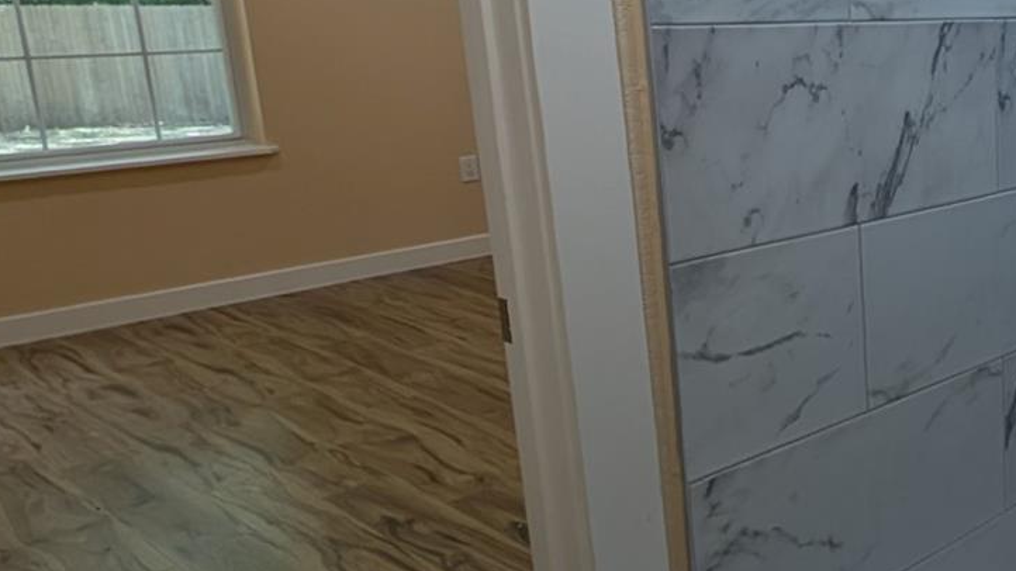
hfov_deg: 38.5
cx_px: 1241
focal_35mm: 37
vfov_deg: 31.7
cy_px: 193
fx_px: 997
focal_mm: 2.23
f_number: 1.95
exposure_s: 1/128
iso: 39
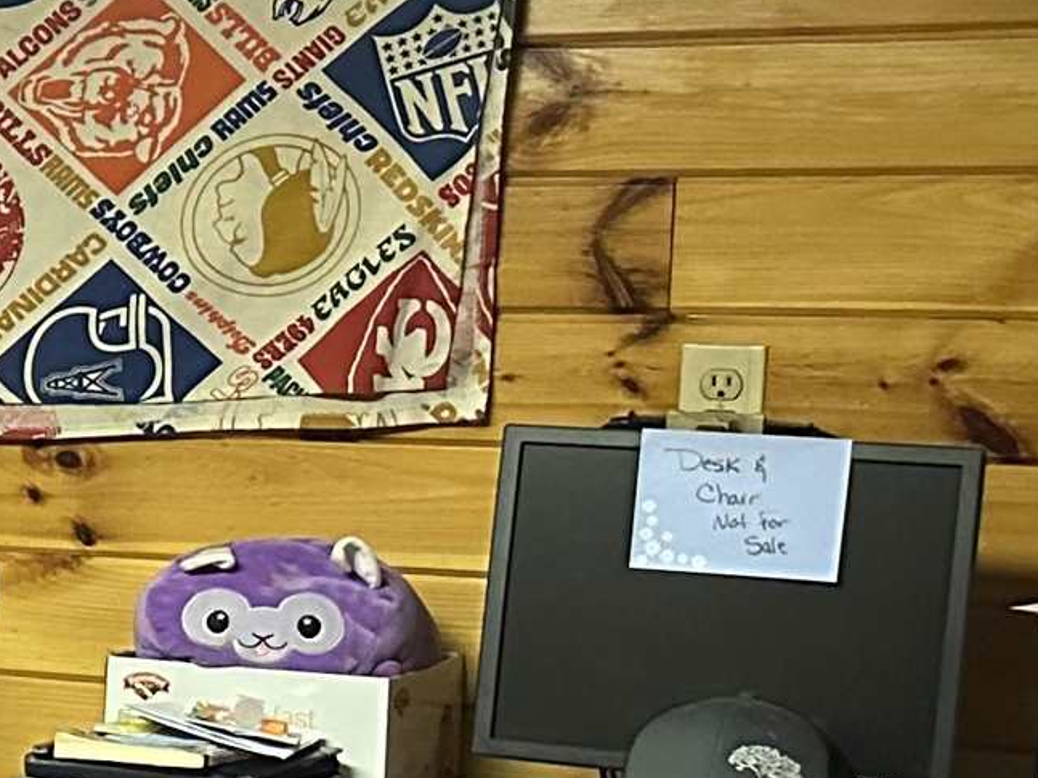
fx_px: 3418
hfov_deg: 13.6
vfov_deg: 13.0
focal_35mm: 114
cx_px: -1291
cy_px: 529
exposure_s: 1/60
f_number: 1.78
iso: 800
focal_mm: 6.86
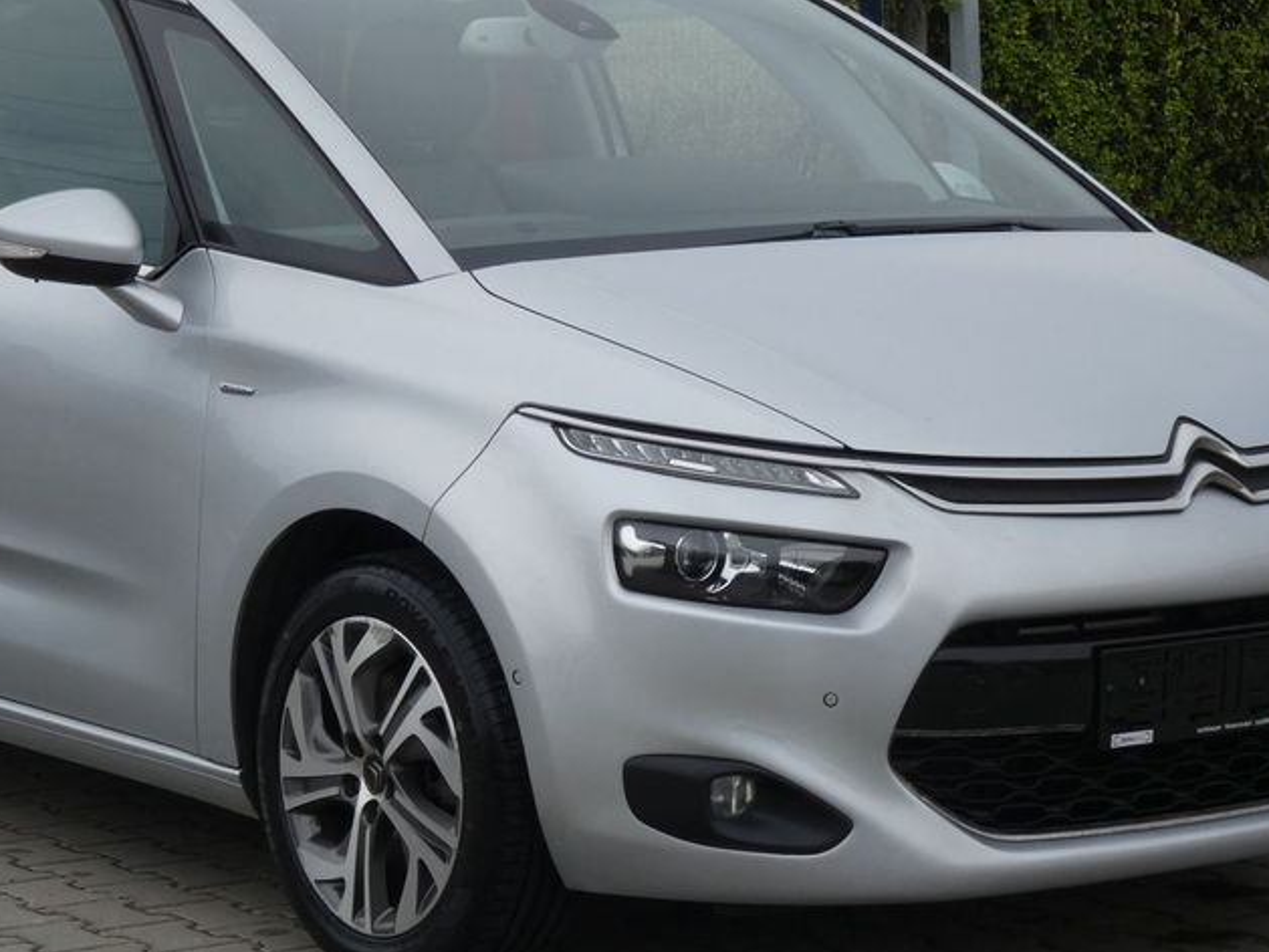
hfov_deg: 17.2
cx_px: 452
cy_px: 450
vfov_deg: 13.0
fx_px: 4180
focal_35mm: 114
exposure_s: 1/250
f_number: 5.6
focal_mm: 12.5
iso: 80
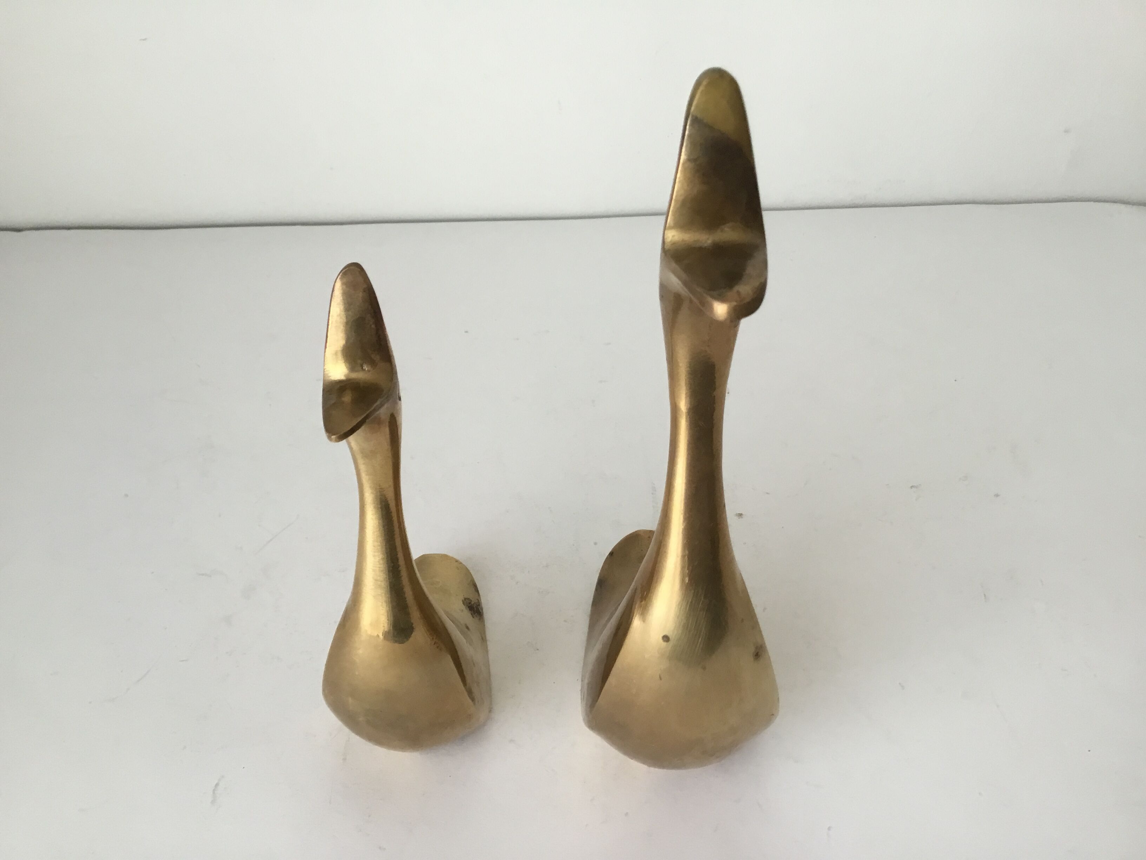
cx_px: 573
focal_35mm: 31
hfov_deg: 58.4
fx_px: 1026
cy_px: 430
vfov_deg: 45.4
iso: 32
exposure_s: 1/33
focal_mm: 3.3
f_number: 2.4
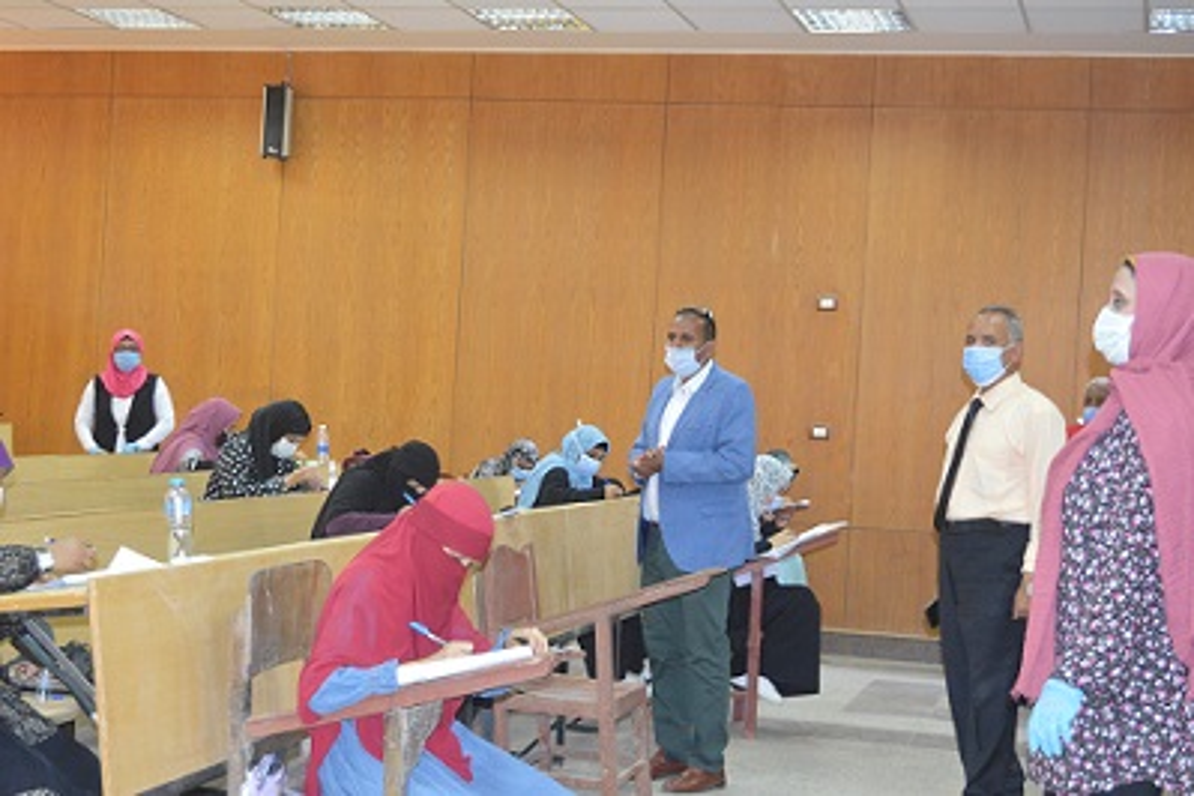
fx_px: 1890
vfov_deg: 23.8
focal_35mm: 57
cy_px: 398
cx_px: 597
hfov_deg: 35.1
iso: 2500
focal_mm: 38
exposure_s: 1/60
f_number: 4.8
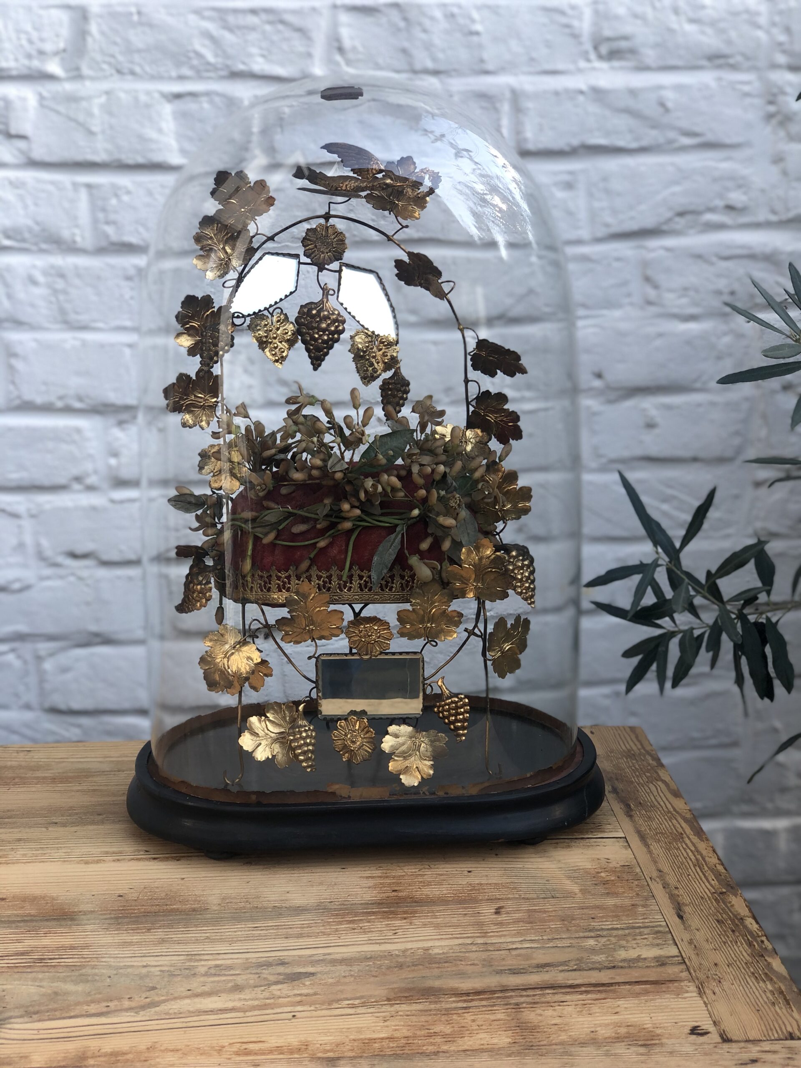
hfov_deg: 28.0
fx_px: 1604
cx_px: 400
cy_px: 534
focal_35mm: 52
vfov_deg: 36.8
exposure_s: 1/120
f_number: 2.4
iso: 25
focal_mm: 6
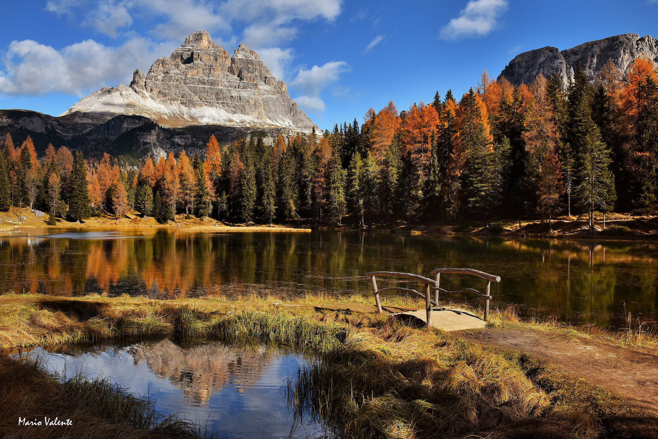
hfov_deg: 58.7
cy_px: 220
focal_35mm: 32
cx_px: 329
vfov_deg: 41.1
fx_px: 585
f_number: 14
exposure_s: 1/125
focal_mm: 32
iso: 200
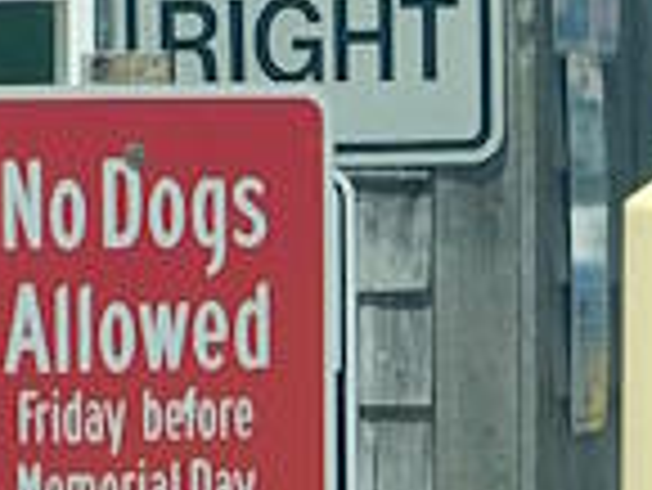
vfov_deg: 2.9
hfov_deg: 3.8
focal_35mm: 517
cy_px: 112
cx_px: 346
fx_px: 9746
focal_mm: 20.3
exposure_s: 1/640
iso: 125
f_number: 4.8
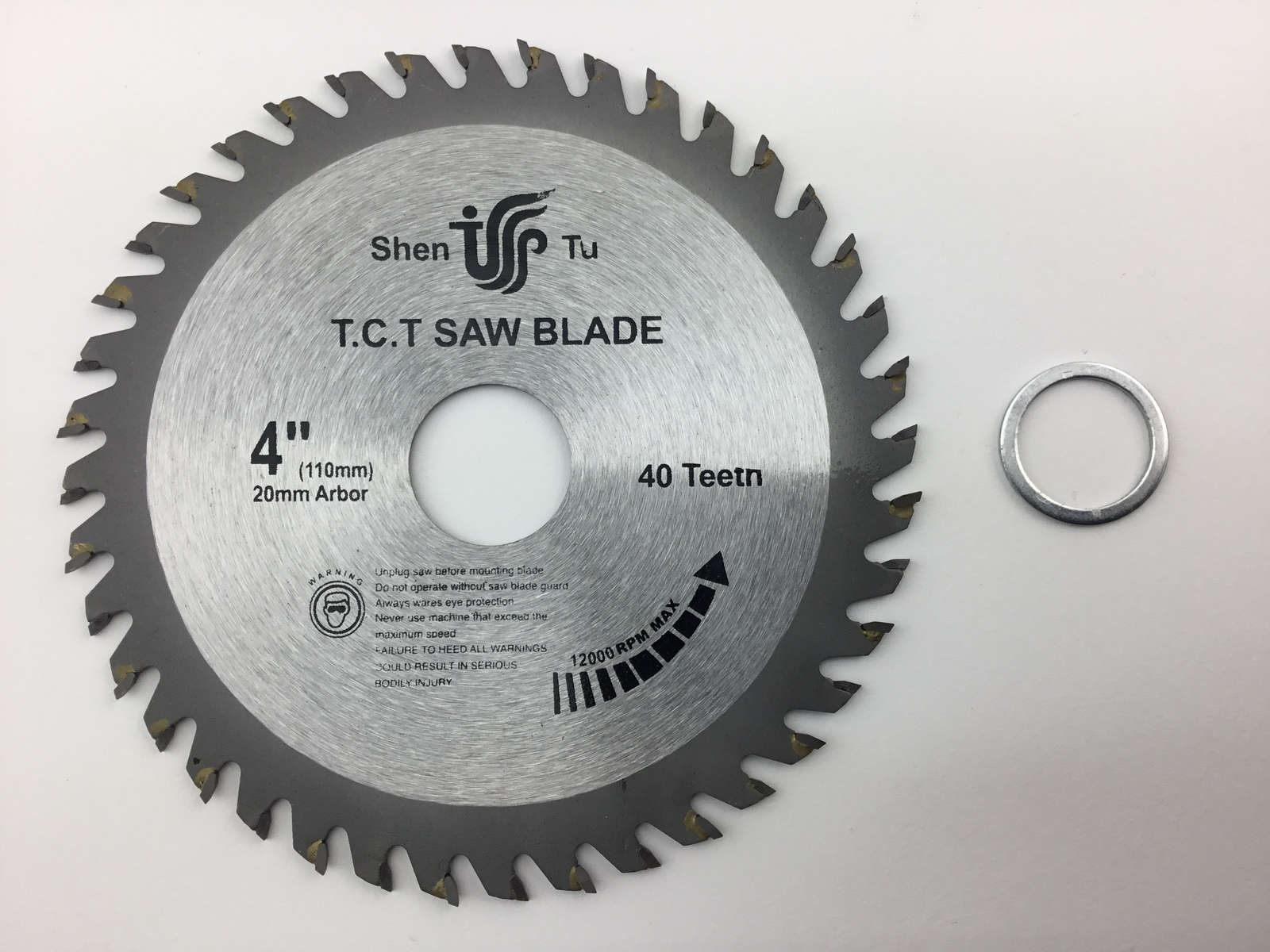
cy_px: 476
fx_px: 1137
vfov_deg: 45.4
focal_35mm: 31
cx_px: 635
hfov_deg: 58.4
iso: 25
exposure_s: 1/129
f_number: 2.4
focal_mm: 3.3
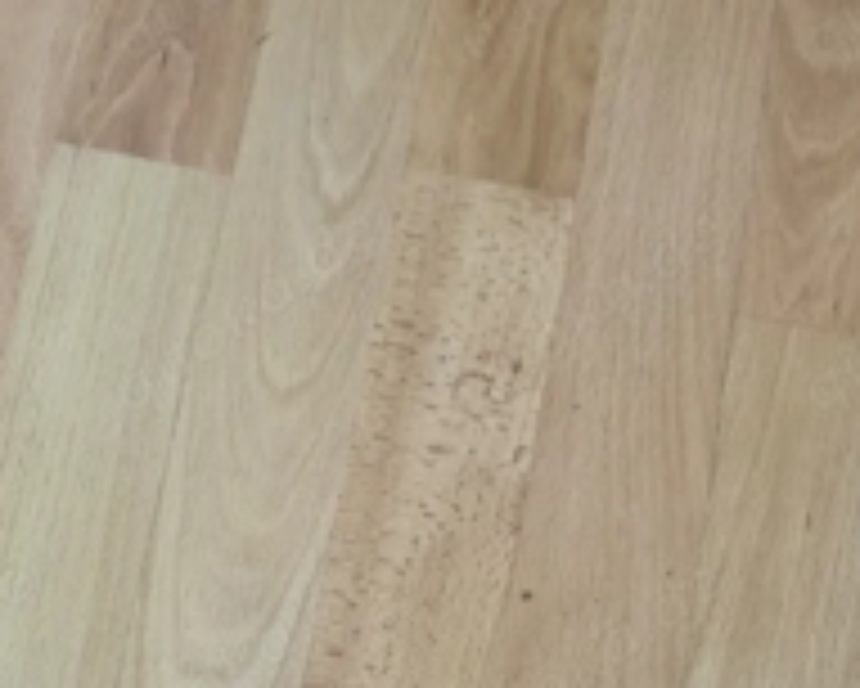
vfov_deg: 15.4
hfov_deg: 19.5
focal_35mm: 98
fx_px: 2496
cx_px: 342
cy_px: 710
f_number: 1.78
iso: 500
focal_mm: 6.76
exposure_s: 1/25
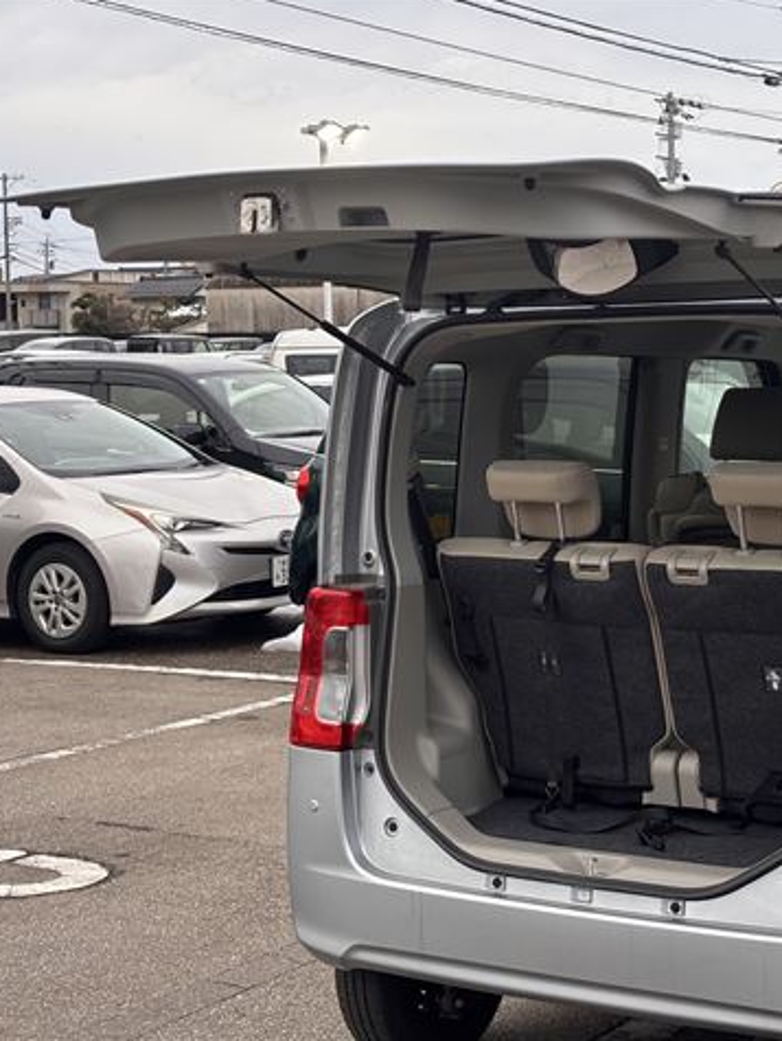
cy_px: 517
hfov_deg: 20.9
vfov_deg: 27.8
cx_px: 545
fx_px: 2106
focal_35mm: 70
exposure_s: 1/136
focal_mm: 5.96
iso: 25
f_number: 1.6
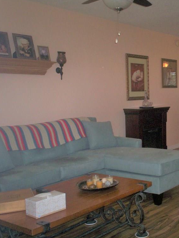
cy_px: 118
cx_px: 159
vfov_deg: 38.9
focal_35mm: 49
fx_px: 338
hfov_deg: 28.6
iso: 140
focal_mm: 6
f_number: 4.5
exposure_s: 1/60
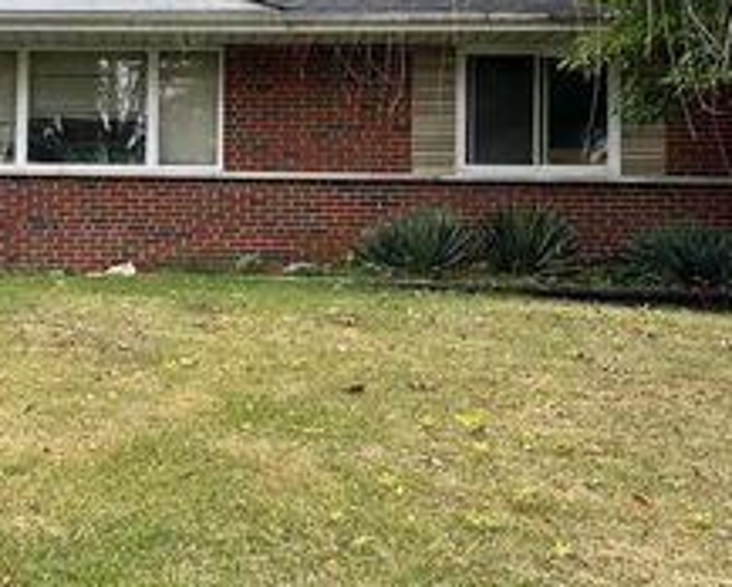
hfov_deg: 33.3
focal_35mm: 54
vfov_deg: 28.0
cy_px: 214
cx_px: 101
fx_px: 1171
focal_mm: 6.86
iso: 64
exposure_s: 1/190
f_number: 1.78
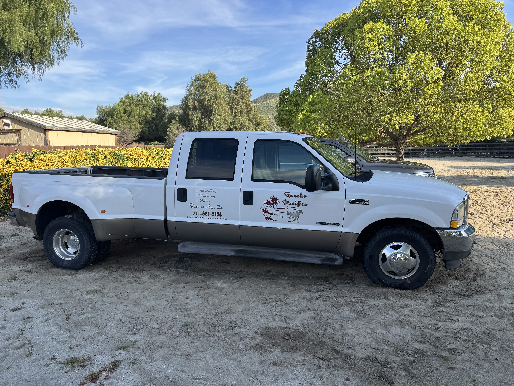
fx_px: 356
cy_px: 193
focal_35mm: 24
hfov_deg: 71.6
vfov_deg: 56.8
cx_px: 257
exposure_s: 1/1678
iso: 80
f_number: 1.78
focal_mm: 6.76
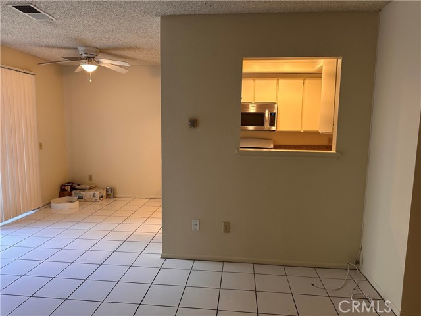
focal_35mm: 24
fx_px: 292
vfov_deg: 56.8
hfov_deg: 71.6
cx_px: 210
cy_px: 158
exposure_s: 1/60
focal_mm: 6.86
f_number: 1.78
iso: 125
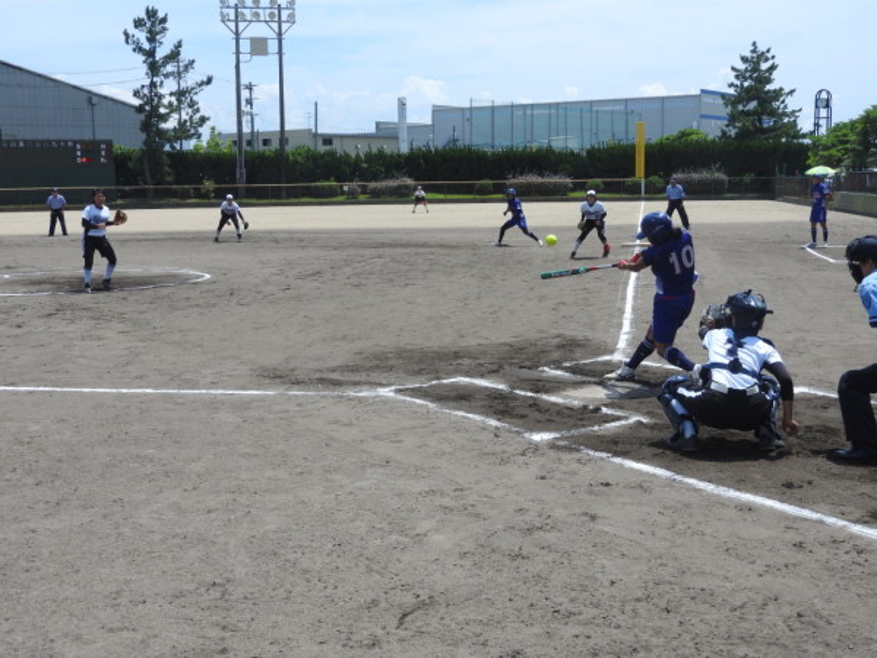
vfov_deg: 32.2
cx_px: 438
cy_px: 329
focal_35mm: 45
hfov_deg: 42.1
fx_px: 1140
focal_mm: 8.1
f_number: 4
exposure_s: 1/1250
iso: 100
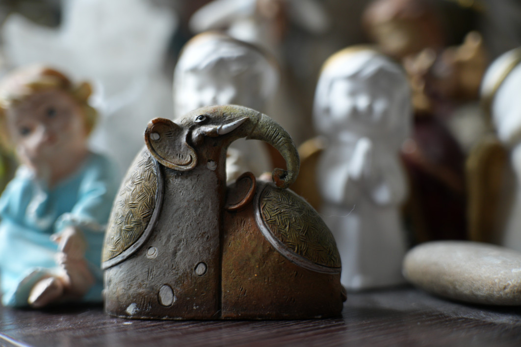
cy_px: 174
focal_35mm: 60
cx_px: 260
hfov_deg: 33.4
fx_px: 868
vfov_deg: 22.6
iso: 800
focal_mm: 60
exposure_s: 1/80
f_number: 2.8
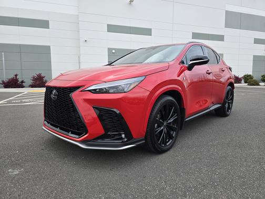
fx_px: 176
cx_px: 132
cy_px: 100
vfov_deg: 58.9
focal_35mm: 23
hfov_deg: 73.9
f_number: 1.7
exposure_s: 1/180
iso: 160
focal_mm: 6.3
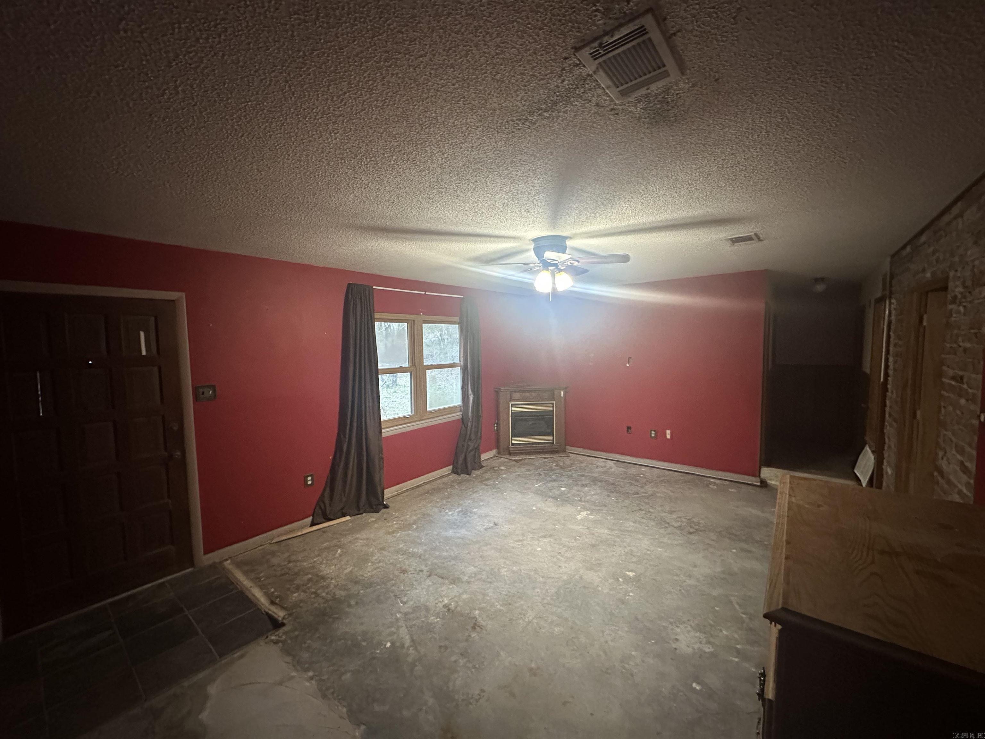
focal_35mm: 14
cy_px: 370
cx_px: 492
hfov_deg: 102.1
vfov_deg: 85.7
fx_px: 398
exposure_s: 1/60
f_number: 2.2
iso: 1000
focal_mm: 2.22
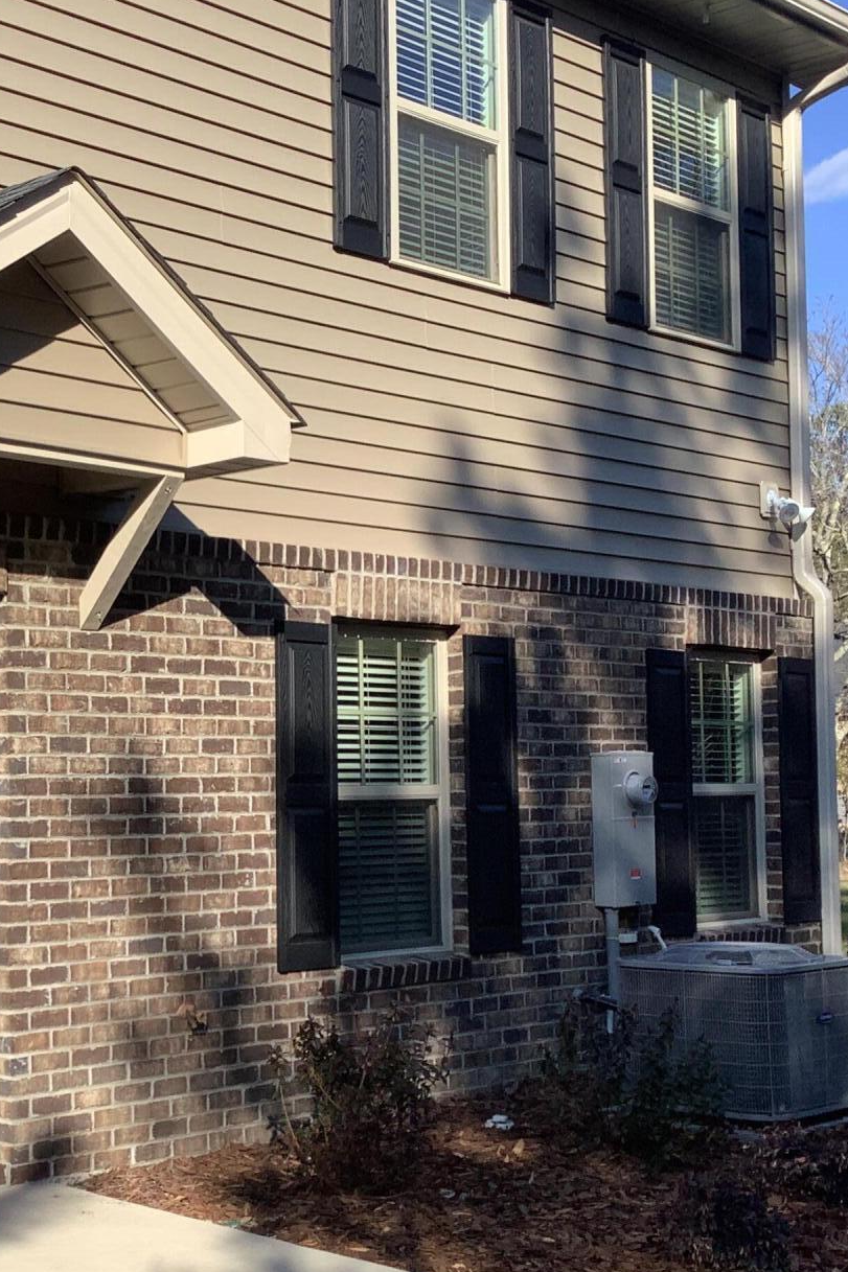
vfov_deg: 37.5
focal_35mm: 53
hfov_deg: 24.7
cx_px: 77
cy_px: 713
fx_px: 1873
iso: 25
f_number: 2.4
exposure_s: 1/994
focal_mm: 3.3
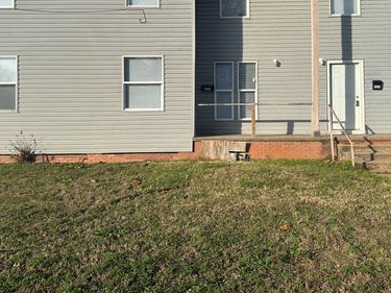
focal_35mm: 32
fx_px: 361
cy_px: 109
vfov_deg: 43.8
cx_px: 196
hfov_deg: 56.8
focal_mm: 6.86
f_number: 1.78
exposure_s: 1/3717
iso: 80
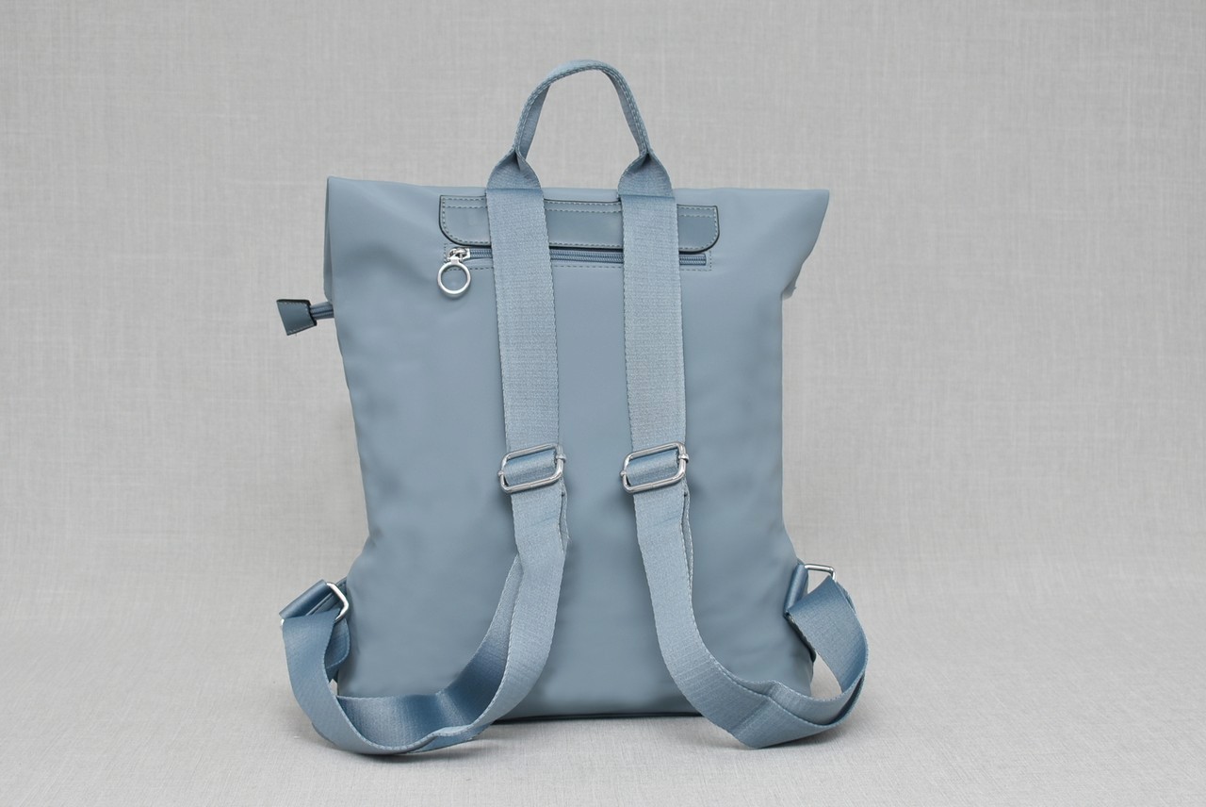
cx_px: 603
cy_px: 404
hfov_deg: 35.0
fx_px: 1911
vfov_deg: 23.8
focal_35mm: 57
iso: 100
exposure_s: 1/60
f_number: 5.6
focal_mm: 38
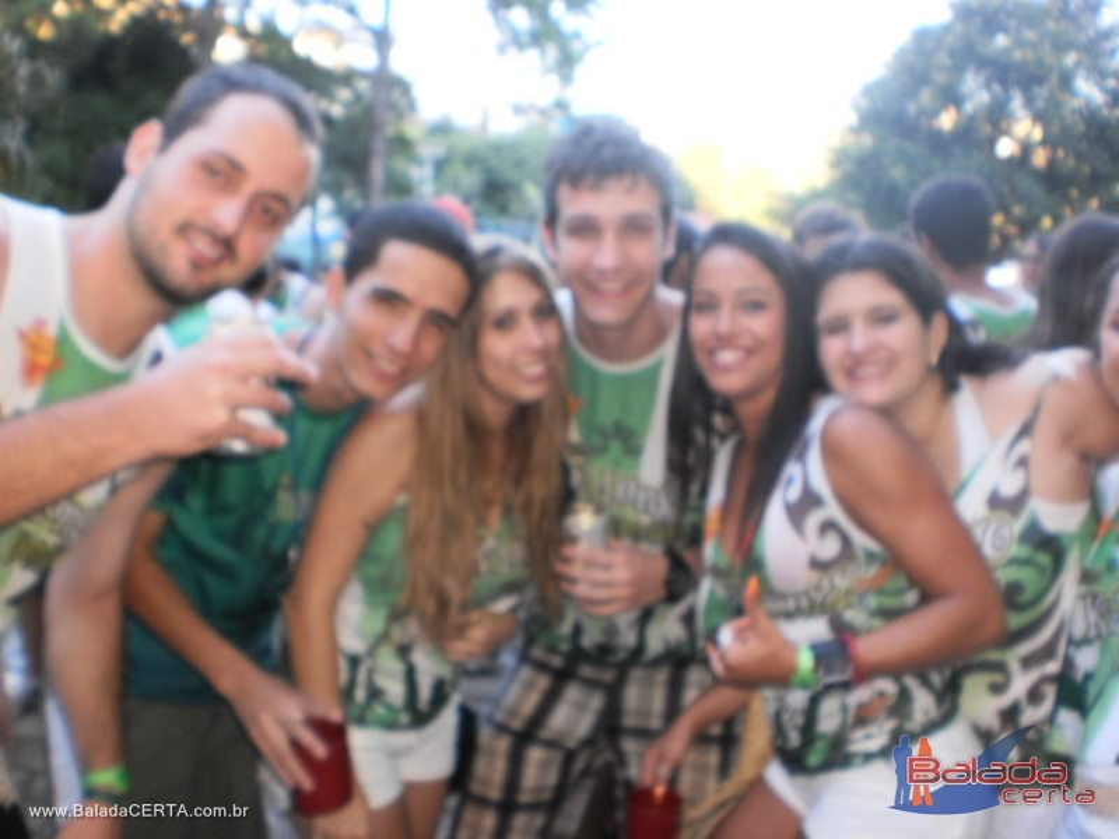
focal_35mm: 36
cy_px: 420
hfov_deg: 51.4
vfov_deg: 39.7
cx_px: 560
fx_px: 1164
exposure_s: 1/30
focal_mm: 6.3
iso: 125
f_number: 3.1
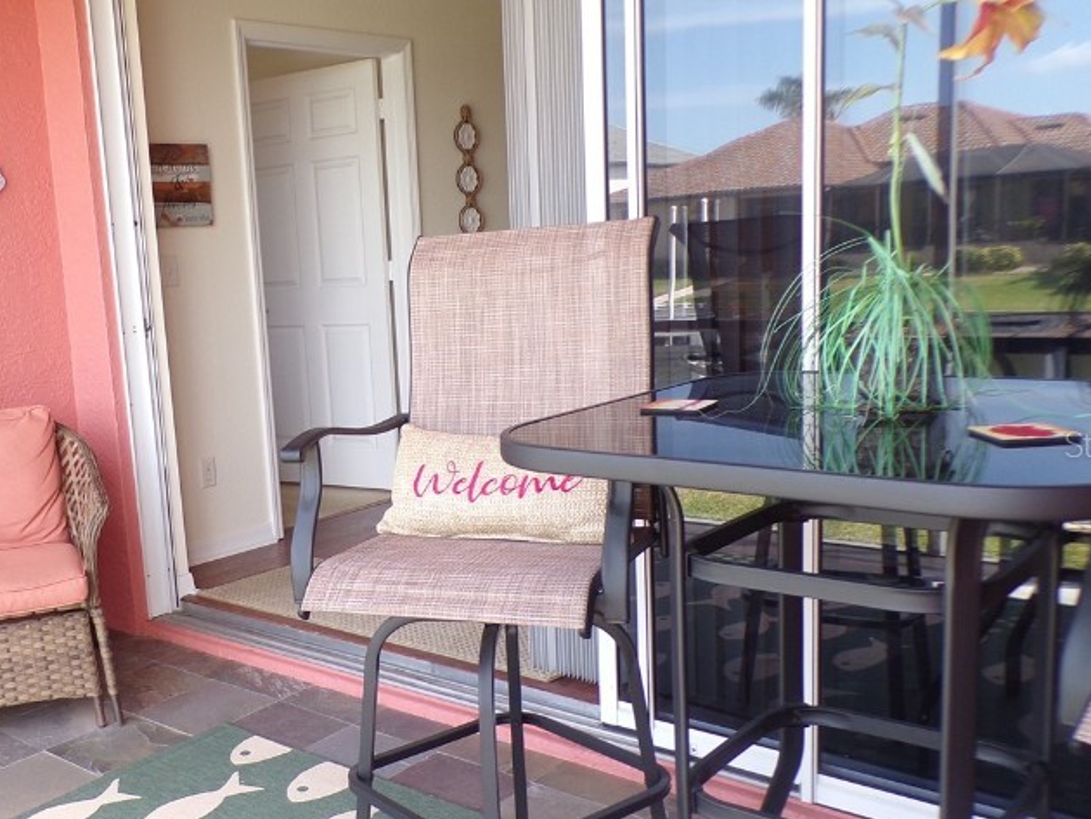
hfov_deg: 46.9
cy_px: 443
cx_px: 341
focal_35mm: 39
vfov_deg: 36.8
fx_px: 1230
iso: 80
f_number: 3
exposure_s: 1/45
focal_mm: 4.3
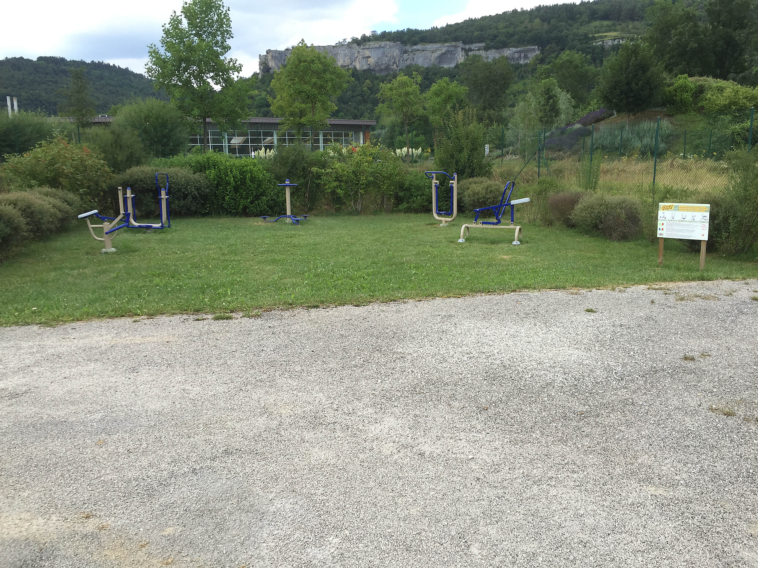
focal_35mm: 29
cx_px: 379
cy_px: 284
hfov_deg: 61.7
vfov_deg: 48.2
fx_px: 635
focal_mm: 4.15
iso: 32
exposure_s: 1/581
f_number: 2.2
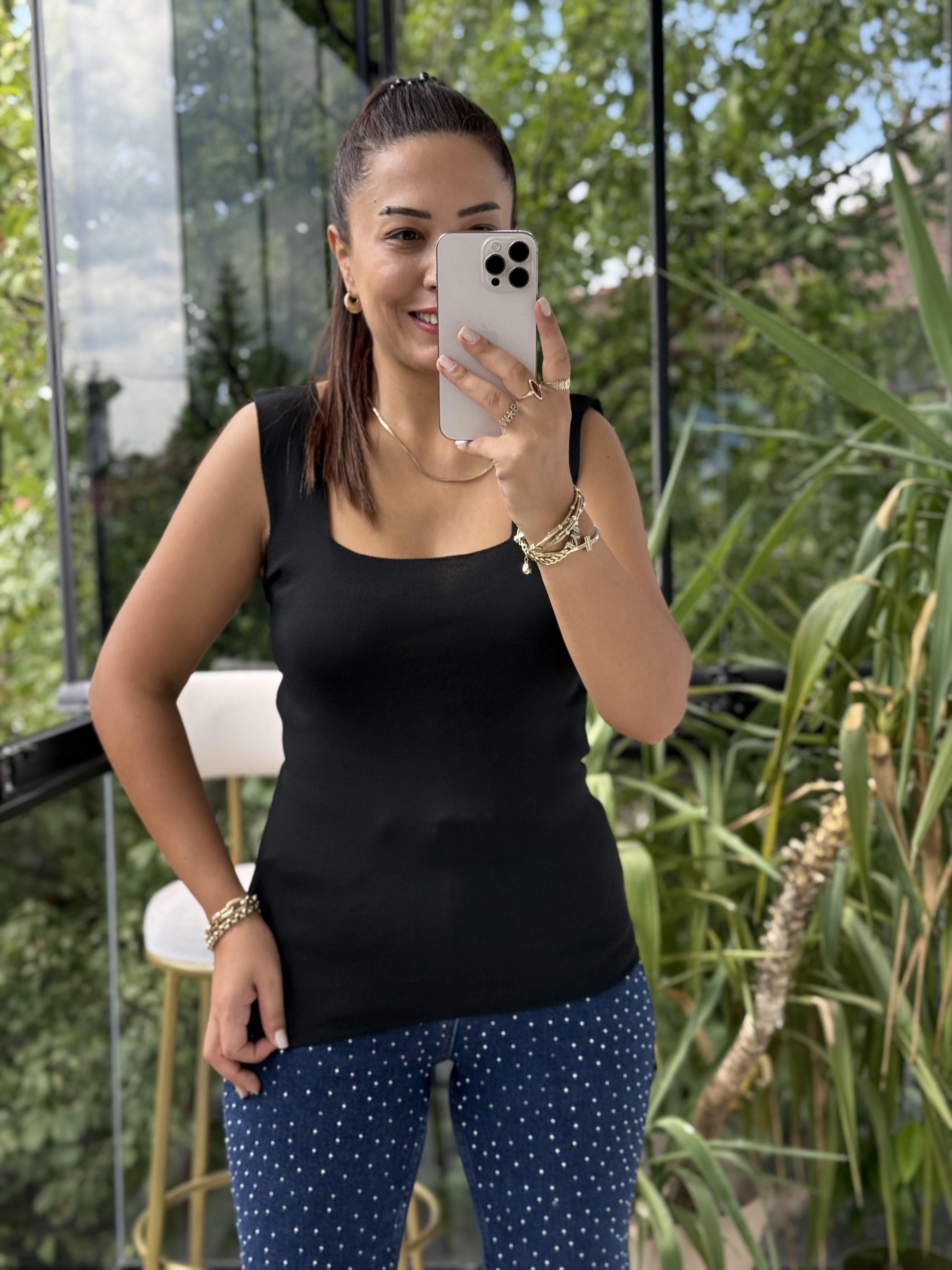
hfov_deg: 30.3
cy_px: 635
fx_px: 1760
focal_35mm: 48
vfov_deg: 39.7
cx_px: 476
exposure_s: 1/340
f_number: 1.78
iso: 64
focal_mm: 6.76
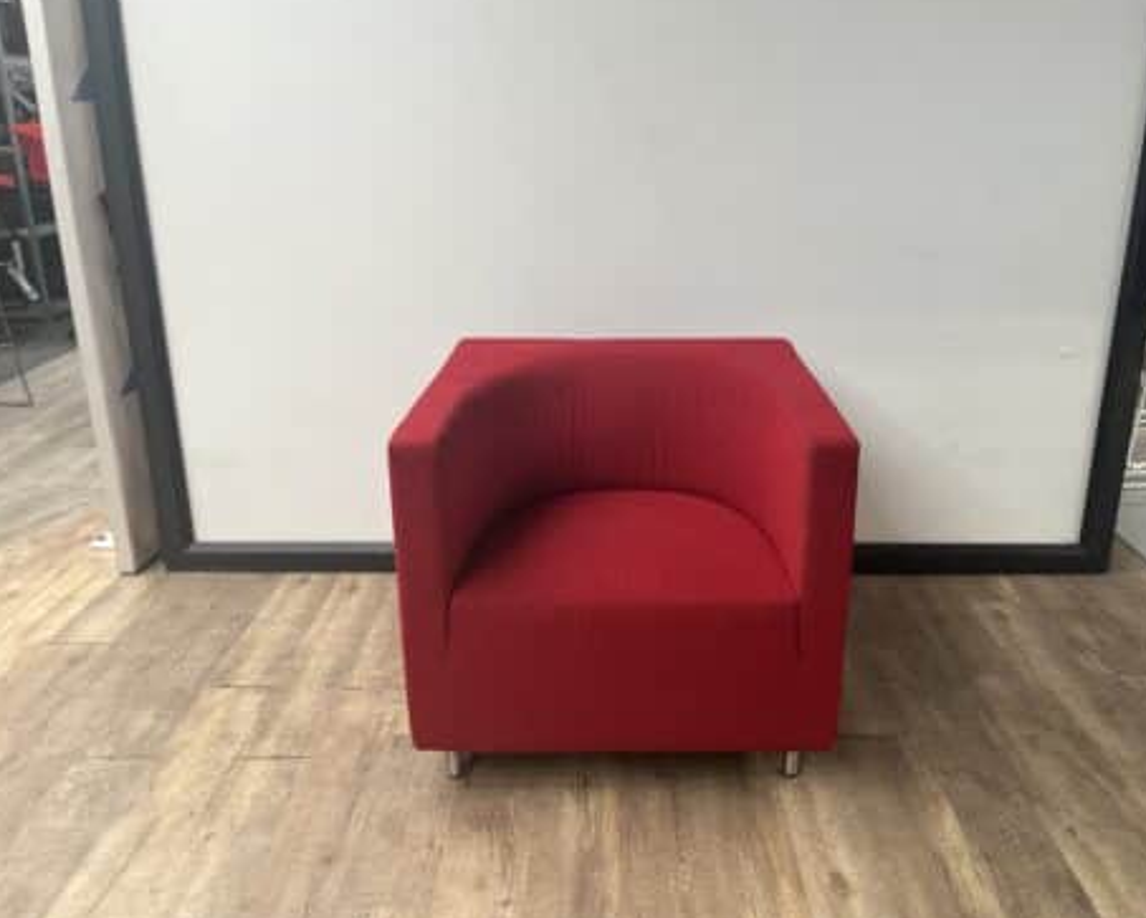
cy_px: 456
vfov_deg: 51.6
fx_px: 950
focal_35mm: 28
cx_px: 620
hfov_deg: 62.1
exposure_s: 1/107
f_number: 1.6
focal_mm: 5.1
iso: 125
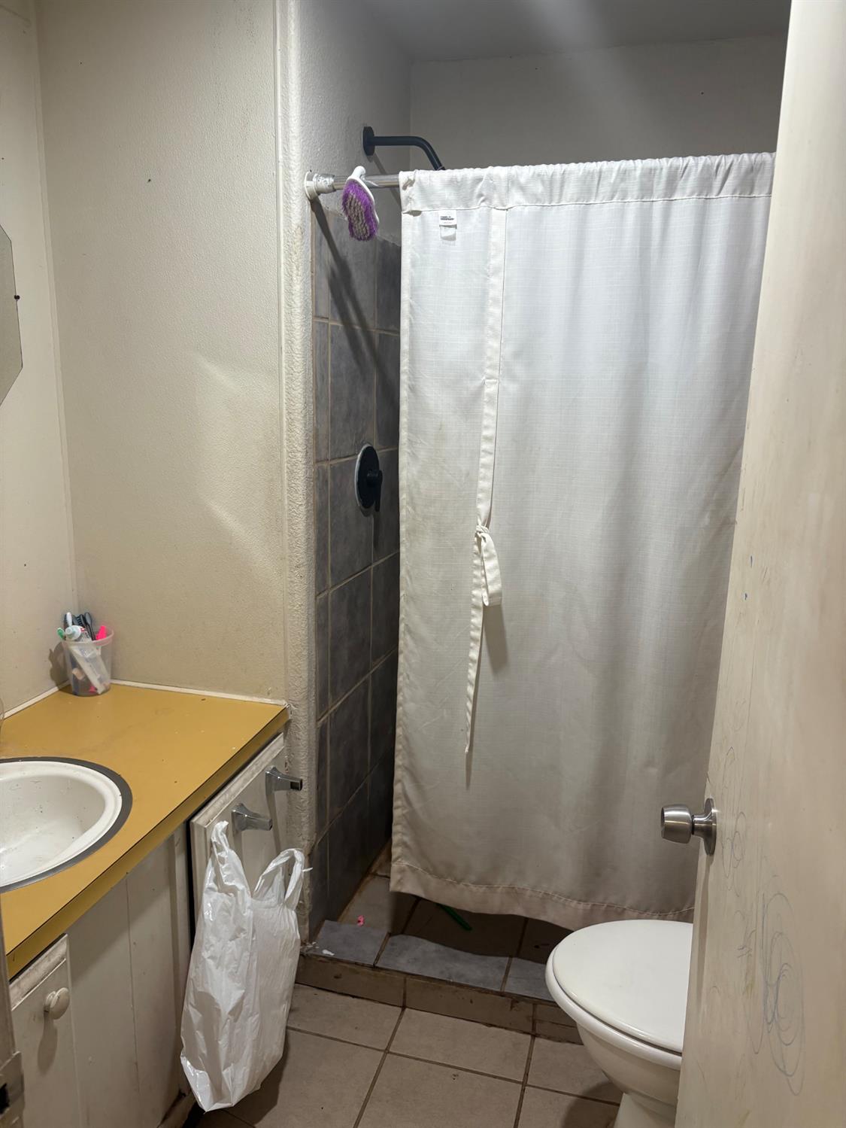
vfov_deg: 67.3
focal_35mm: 26
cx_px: 423
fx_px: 847
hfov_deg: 53.1
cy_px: 564
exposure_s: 1/60
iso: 125
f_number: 1.6
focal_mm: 5.96
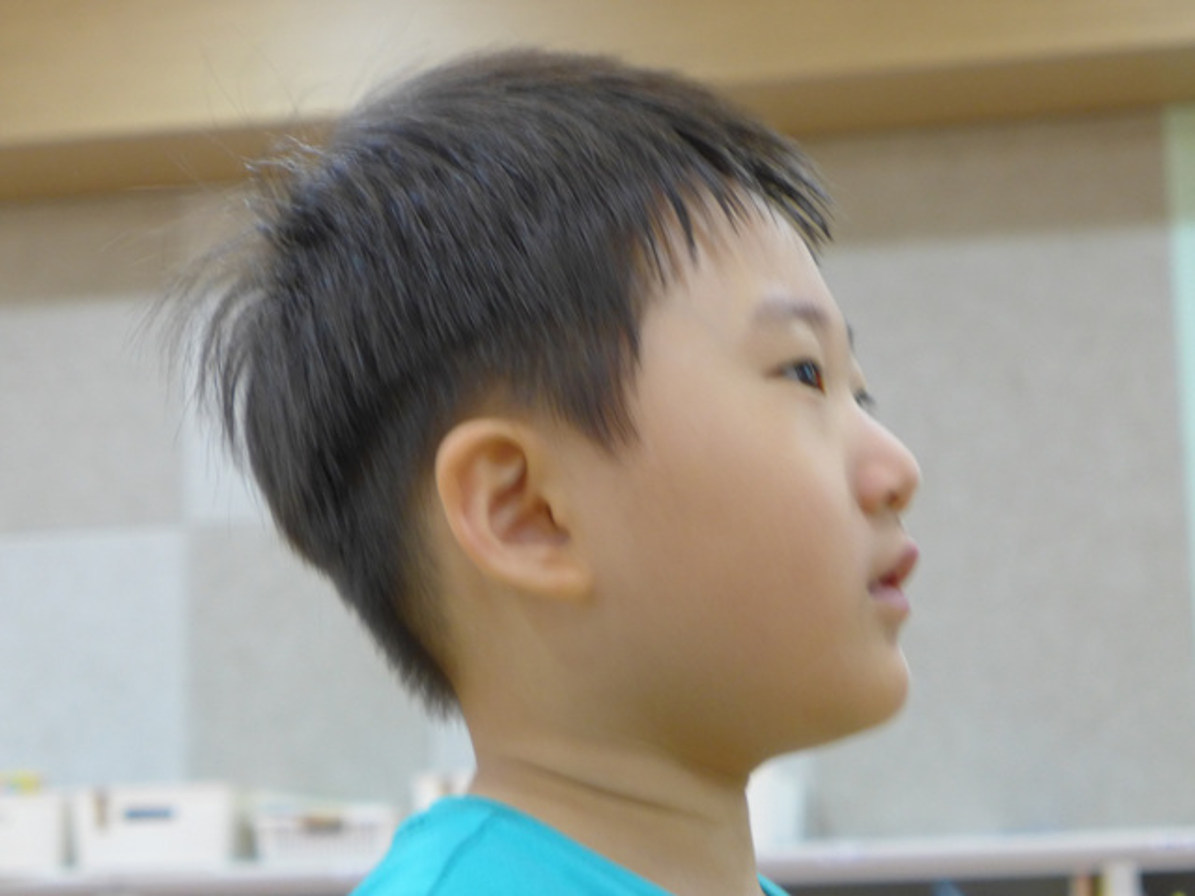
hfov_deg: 21.8
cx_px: 598
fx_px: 3107
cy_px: 448
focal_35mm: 90
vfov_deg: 16.4
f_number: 2.3
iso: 400
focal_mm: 17.7
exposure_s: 1/80
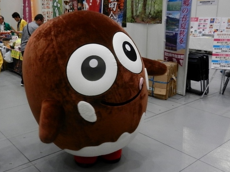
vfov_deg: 54.8
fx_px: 166
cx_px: 115
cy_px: 86
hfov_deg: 69.4
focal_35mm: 25
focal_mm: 4.5
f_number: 3.5
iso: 160
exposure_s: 1/50
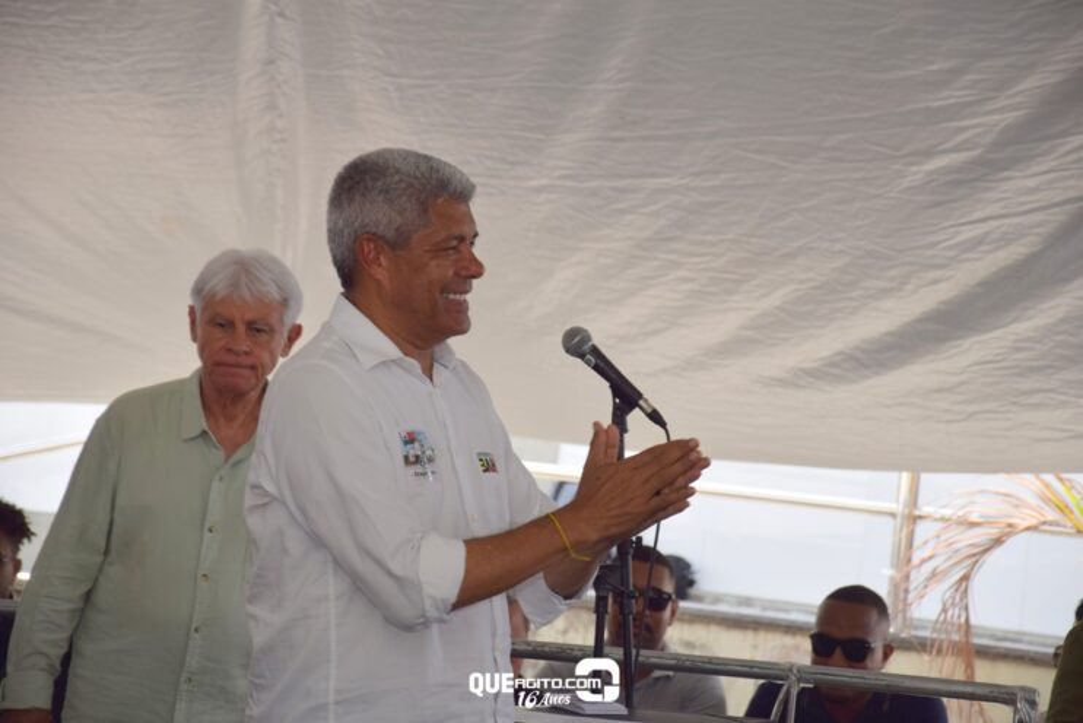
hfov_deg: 13.0
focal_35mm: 158
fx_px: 4739
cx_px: 542
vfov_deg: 8.7
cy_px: 362
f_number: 7.1
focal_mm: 105
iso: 100
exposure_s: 1/200
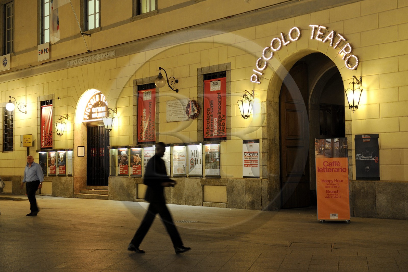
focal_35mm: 48
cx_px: 204
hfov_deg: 41.1
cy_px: 136
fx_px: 544
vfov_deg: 28.1
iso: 800
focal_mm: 48
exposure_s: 1/30
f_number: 2.8
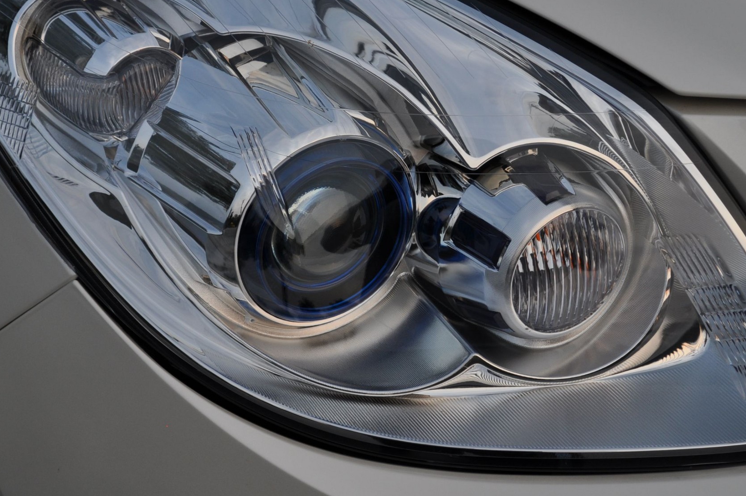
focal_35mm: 101
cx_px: 394
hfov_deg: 20.3
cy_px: 184
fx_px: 2085
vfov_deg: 13.5
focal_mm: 45
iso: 200
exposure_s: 1/160
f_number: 6.3
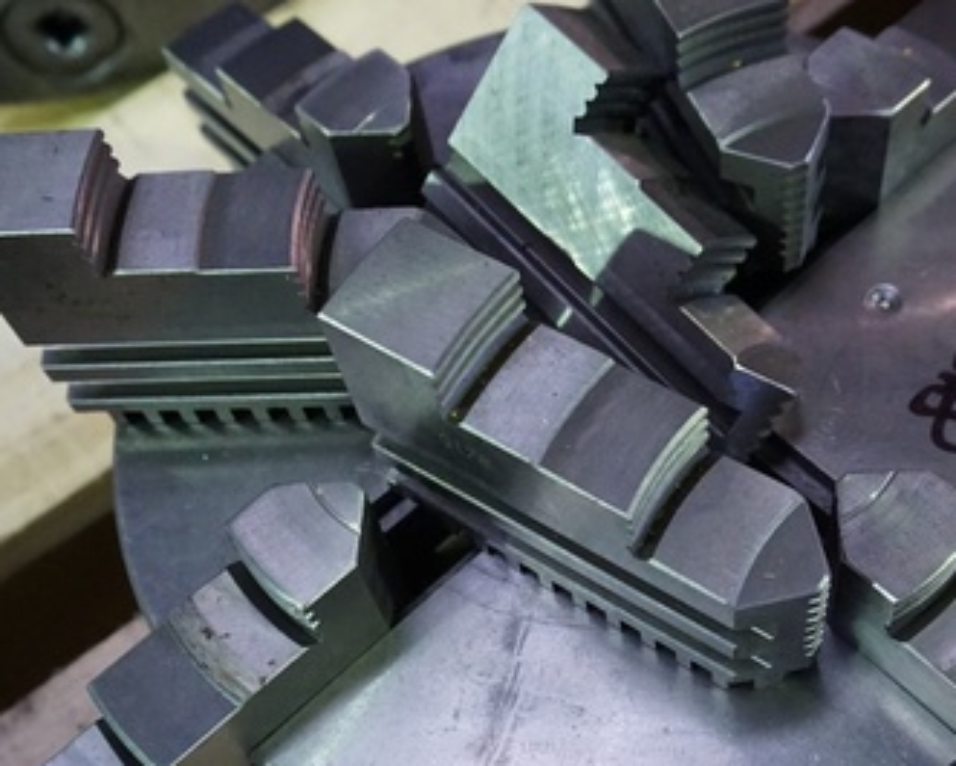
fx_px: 1387
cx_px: 601
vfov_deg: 30.7
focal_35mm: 49
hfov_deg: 37.8
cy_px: 486
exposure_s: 1/60
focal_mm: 16
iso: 3200
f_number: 3.5
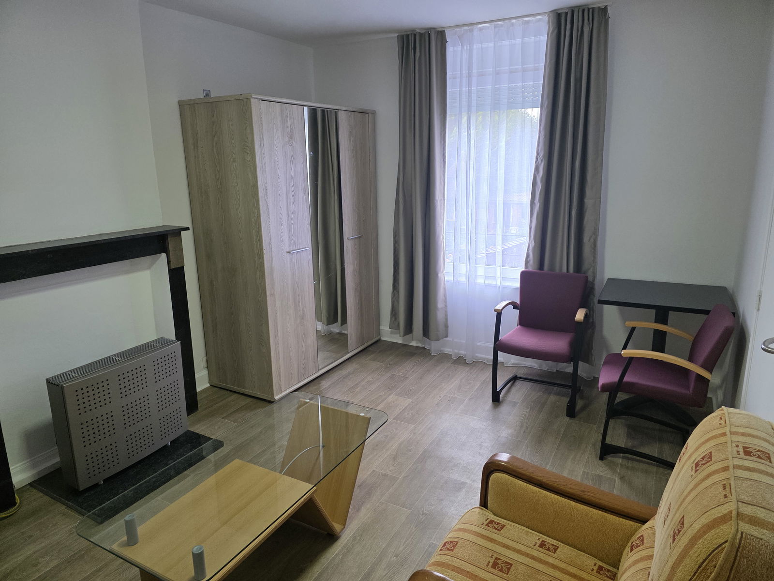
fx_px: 514
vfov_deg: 58.9
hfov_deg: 73.9
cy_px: 290
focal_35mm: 23
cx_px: 387
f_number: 1.7
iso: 200
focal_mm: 6.3
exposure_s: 1/120
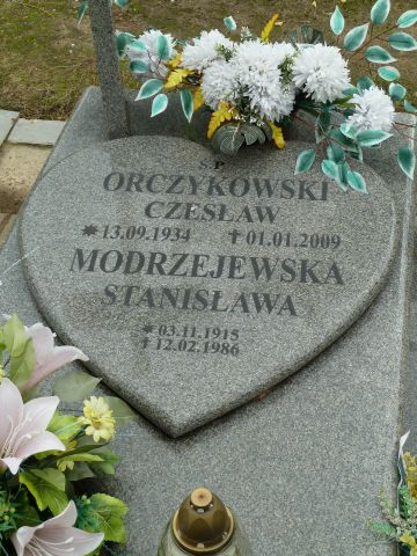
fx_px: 883
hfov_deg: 26.6
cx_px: 208
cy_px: 278
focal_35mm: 55
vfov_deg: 34.9
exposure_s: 1/200
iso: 80
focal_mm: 9.1
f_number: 3.9
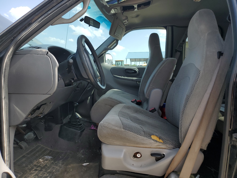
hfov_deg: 67.3
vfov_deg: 53.1
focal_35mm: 26
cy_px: 89
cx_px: 118
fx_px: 178
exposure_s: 1/1250
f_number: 1.5
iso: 50
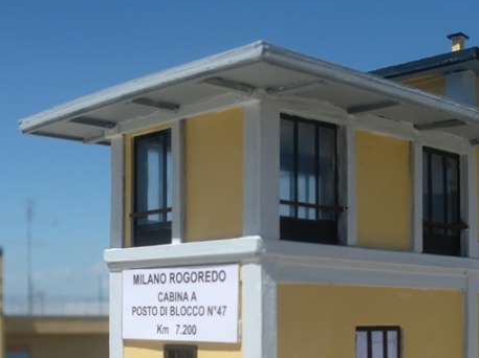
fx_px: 954
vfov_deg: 20.7
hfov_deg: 27.9
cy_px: 348
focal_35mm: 69
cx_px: 336
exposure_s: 1/200
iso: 64
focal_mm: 6.3
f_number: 7.8
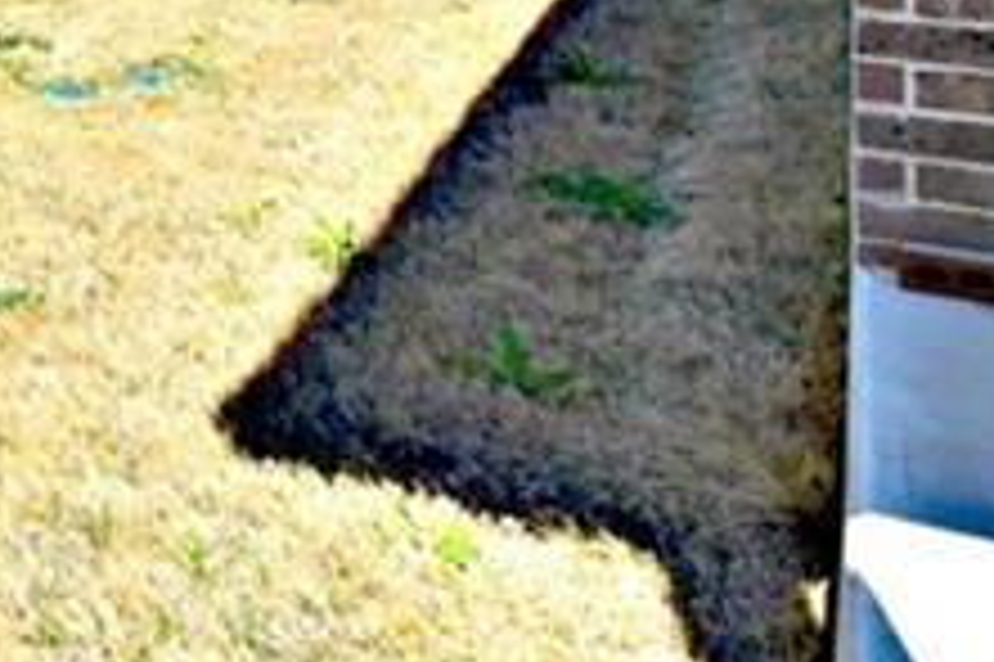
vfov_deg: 18.4
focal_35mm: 65
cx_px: -963
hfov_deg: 19.3
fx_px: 1793
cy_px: -349
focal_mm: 14
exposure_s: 1/400
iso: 200
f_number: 10
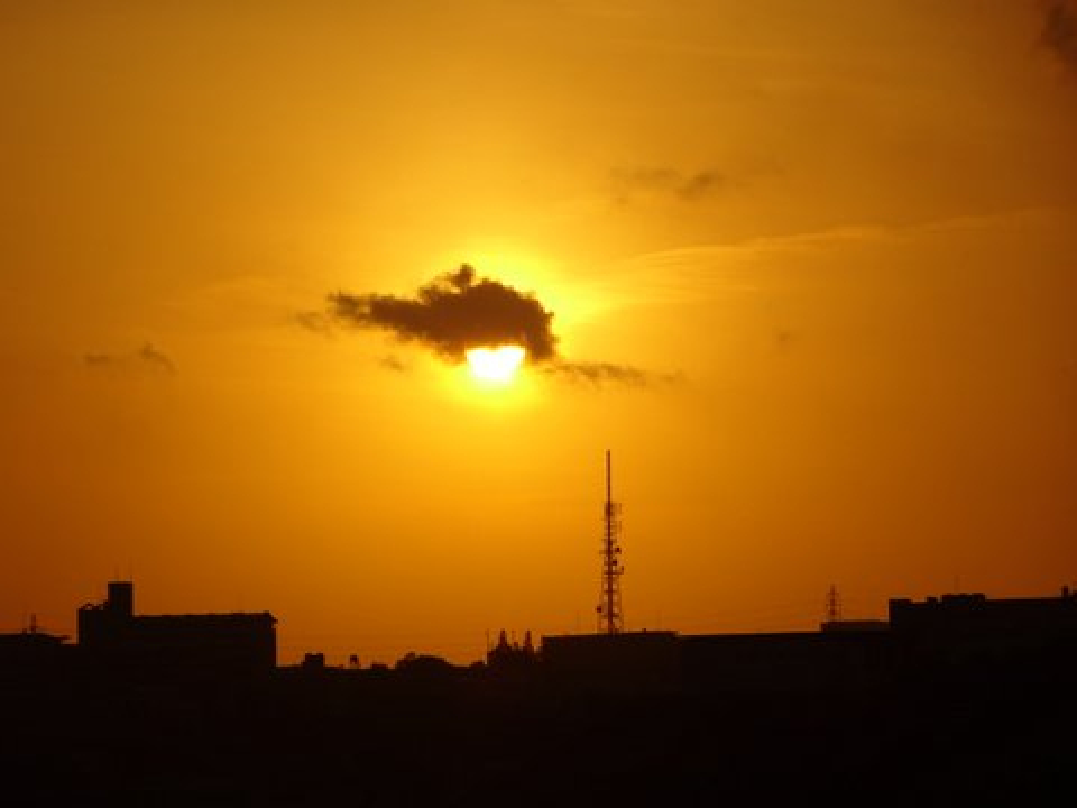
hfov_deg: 8.8
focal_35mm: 225
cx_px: 538
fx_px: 7000
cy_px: 404
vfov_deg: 6.6
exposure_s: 1/2000
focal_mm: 38.47
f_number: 6.3
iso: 80
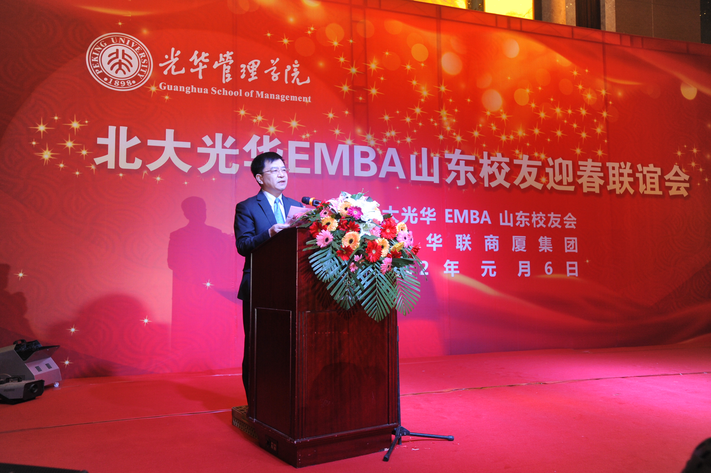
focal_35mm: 28
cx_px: 356
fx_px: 553
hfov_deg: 65.5
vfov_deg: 46.4
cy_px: 236
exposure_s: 1/160
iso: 1600
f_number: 4.5
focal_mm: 28
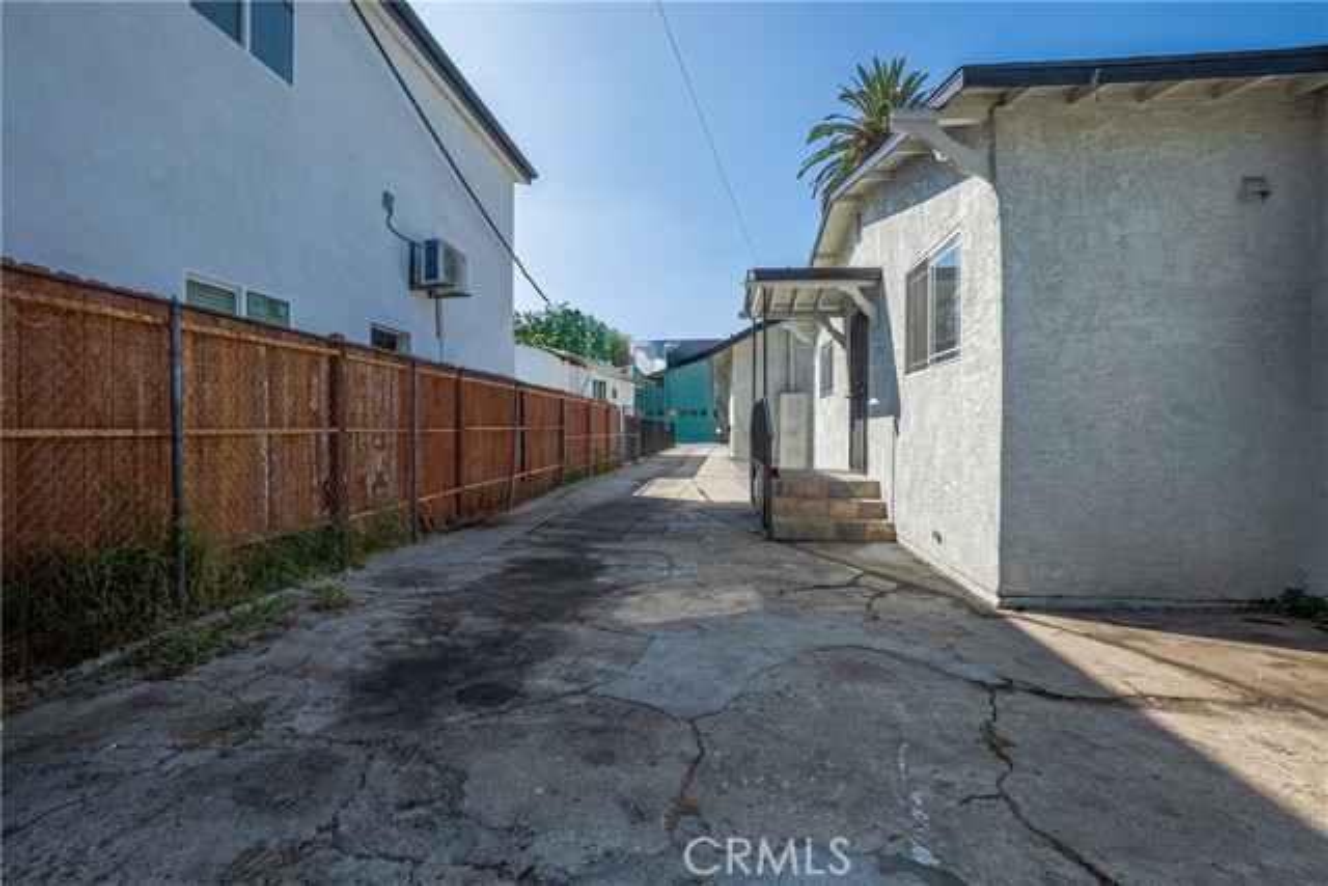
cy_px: 443
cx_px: 664
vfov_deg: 77.4
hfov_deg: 100.4
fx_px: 553
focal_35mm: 15
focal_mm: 10
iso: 400
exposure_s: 1/8000
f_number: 8
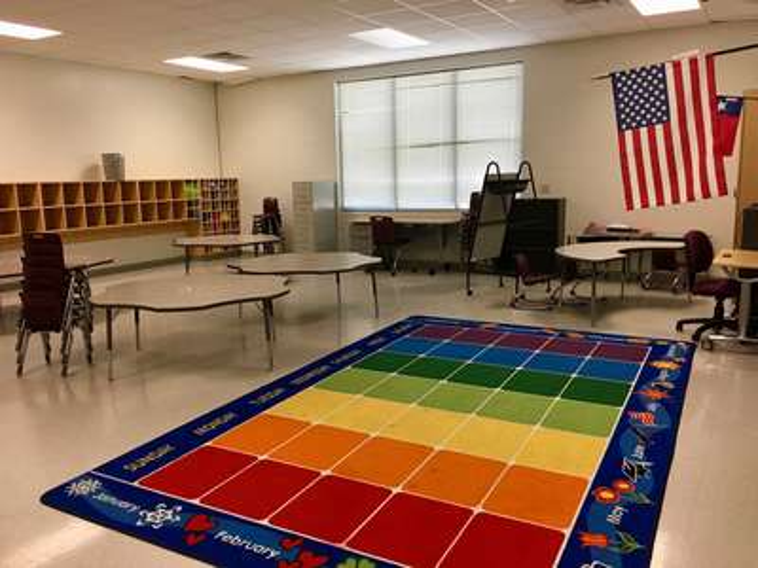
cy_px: 284
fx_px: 635
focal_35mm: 29
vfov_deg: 48.2
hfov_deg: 61.7
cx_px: 379
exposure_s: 1/30
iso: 40
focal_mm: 4.15
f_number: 2.2
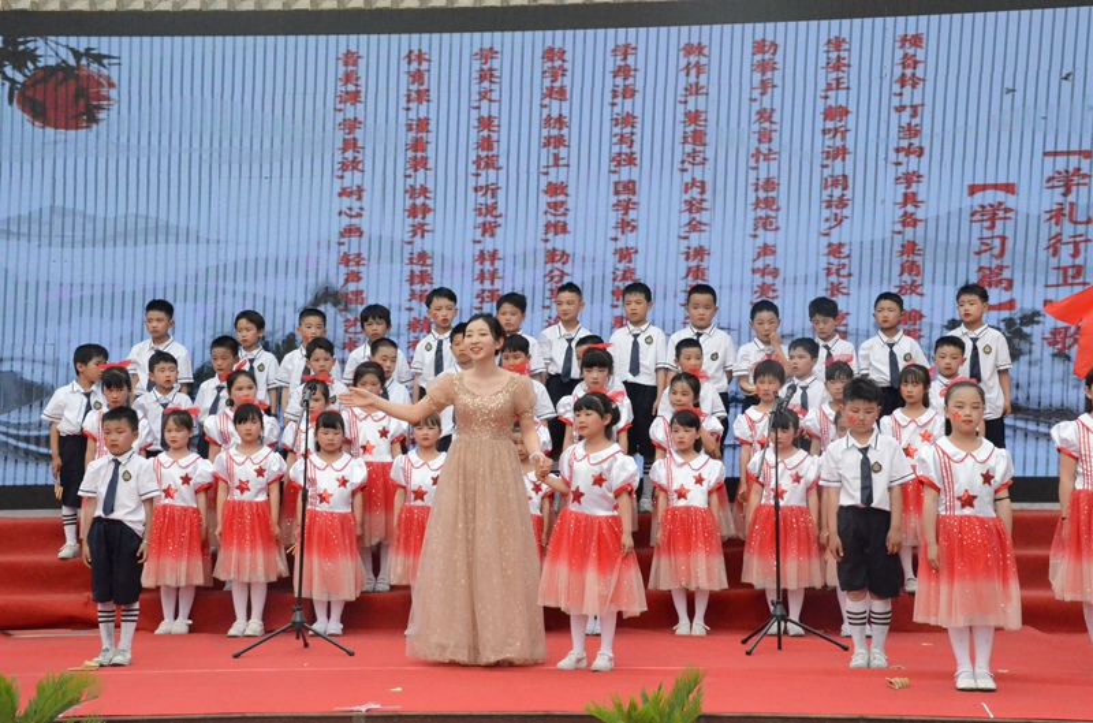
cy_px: 362
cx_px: 546
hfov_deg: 27.1
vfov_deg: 18.1
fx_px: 2271
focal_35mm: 75
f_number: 18
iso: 6400
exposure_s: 1/1250
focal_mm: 50
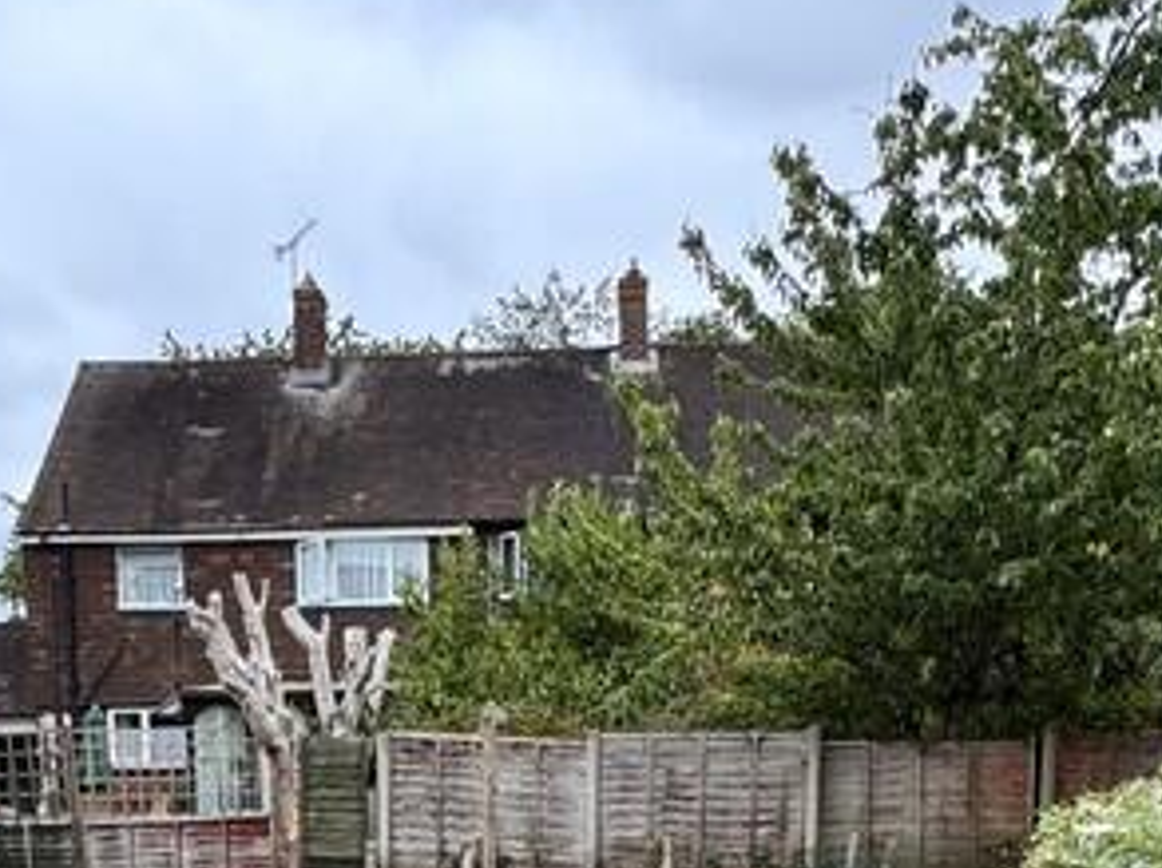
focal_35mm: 49
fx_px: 1643
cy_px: 1086
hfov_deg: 38.8
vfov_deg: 25.9
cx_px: 452
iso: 40
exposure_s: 1/322
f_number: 2.2
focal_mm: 2.22
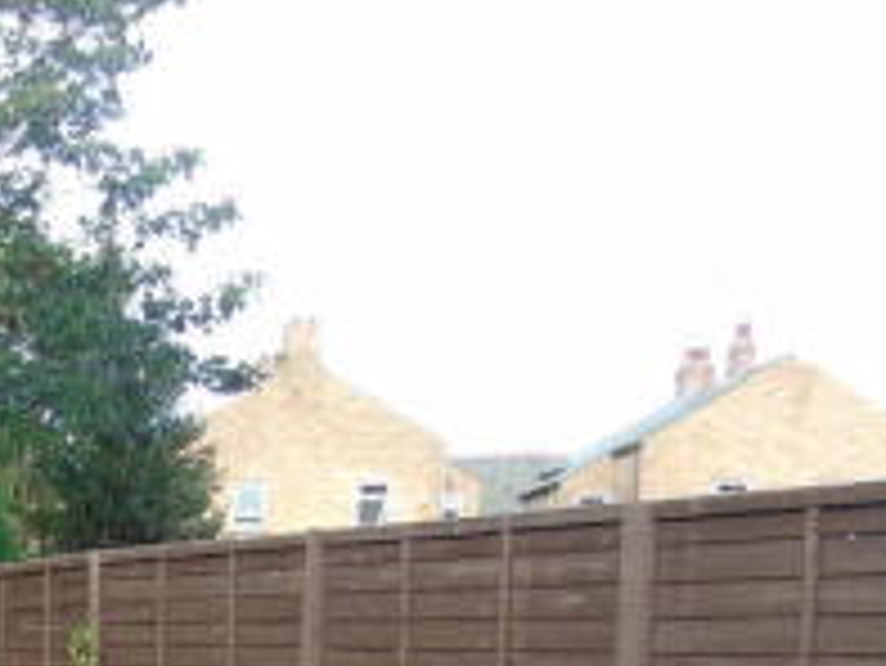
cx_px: -209
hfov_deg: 23.7
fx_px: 1895
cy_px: 947
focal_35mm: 74
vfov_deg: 18.1
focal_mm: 4.4
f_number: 3.4
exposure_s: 1/125
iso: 80
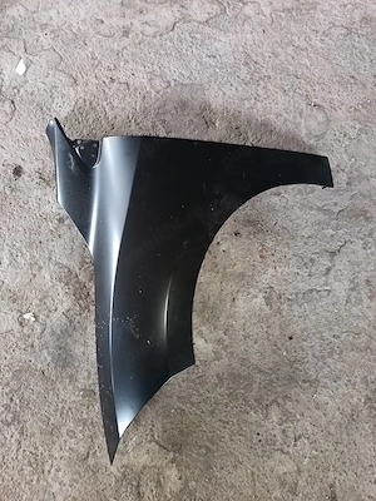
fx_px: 348
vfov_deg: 71.6
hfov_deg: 56.8
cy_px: 250
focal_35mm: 24
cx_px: 188
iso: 3267
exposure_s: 1/25.1
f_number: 1.75
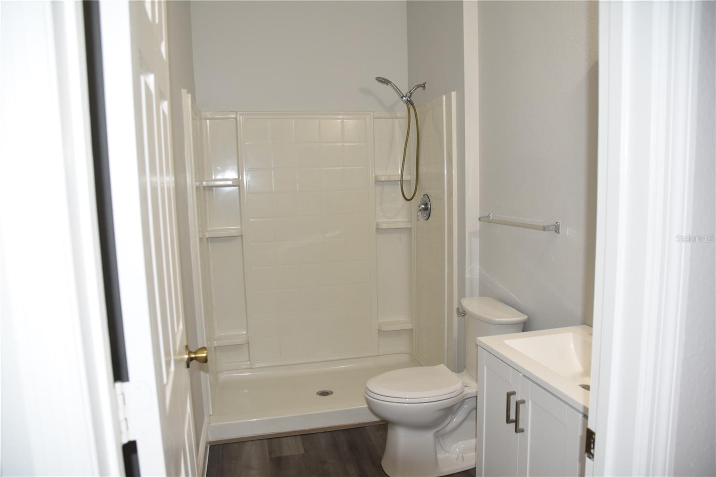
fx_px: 477
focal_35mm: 24
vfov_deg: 53.1
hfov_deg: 73.8
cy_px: 238
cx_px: 358
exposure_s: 1/80
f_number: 4.5
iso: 800
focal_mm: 16
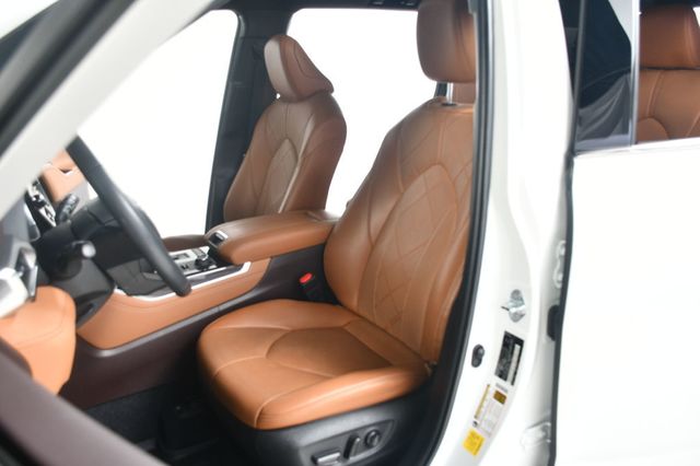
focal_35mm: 30
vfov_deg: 43.6
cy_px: 233
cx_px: 350
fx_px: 583
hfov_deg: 62.0
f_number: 5
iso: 100
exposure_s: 1/160
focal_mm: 20
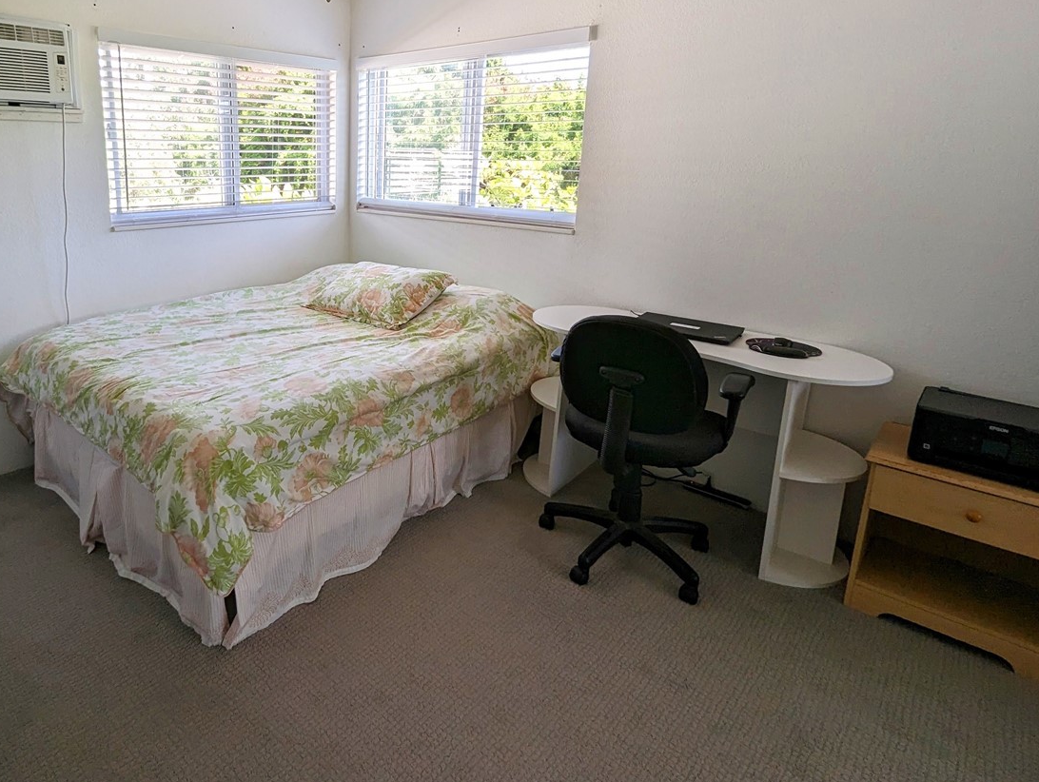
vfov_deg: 67.6
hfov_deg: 81.4
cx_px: 336
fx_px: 571
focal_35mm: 19
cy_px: 286
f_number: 2.2
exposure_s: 1/123
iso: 63
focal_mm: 1.95
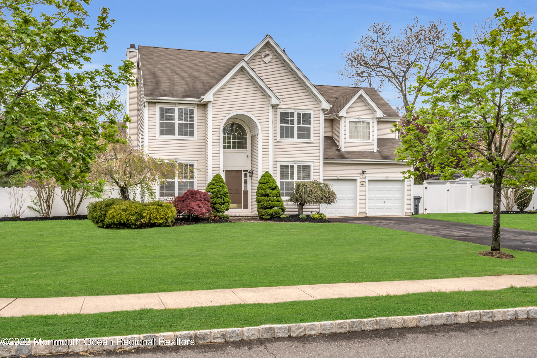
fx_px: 522
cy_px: 179
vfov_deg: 37.9
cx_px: 268
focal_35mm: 35
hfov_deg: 54.4
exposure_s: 1/20
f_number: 16
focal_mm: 35
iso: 200
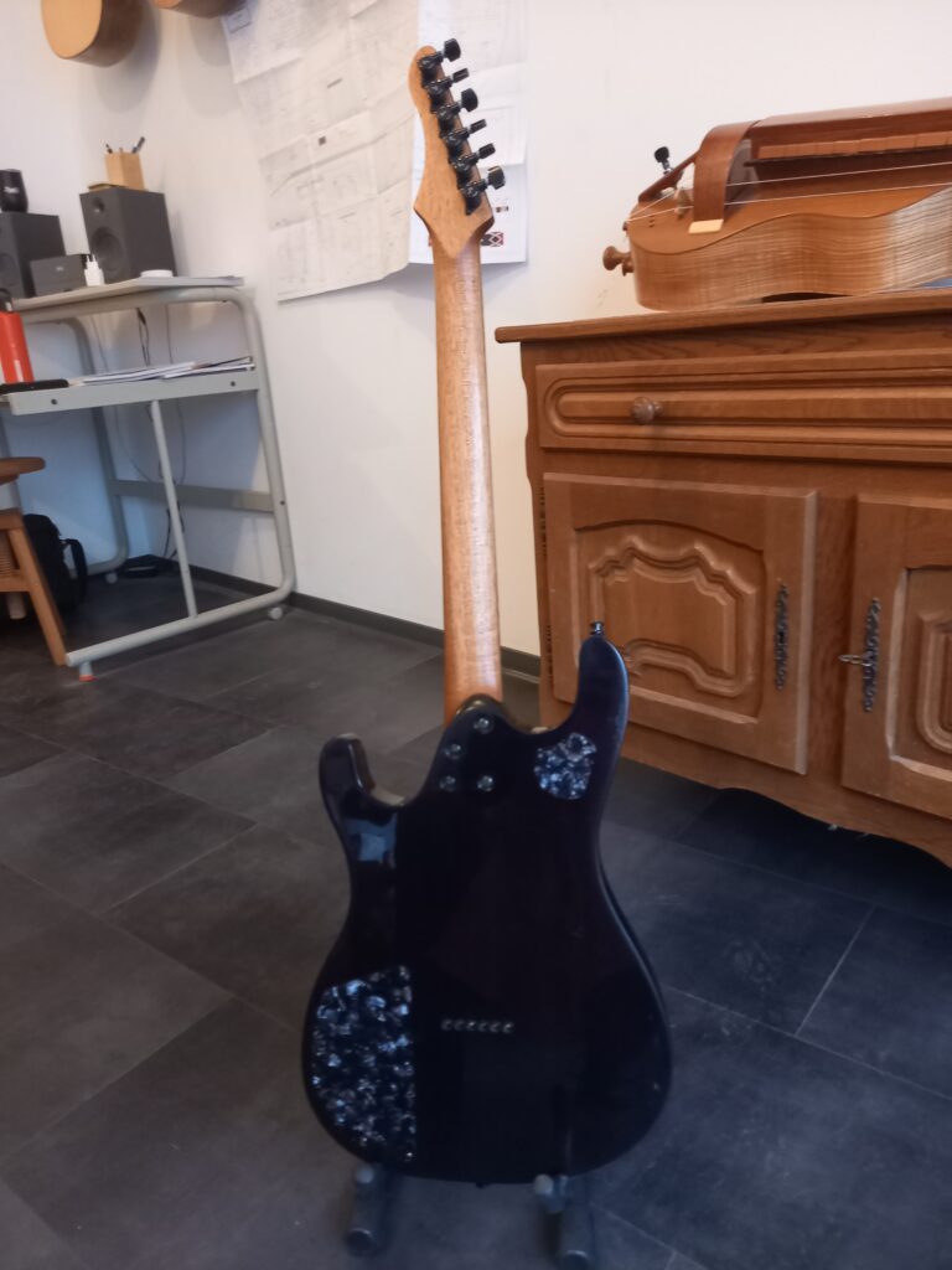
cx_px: 476
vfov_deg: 69.4
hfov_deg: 54.9
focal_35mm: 25
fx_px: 917
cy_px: 635
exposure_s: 1/20
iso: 1000
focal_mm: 4.65
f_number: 1.8
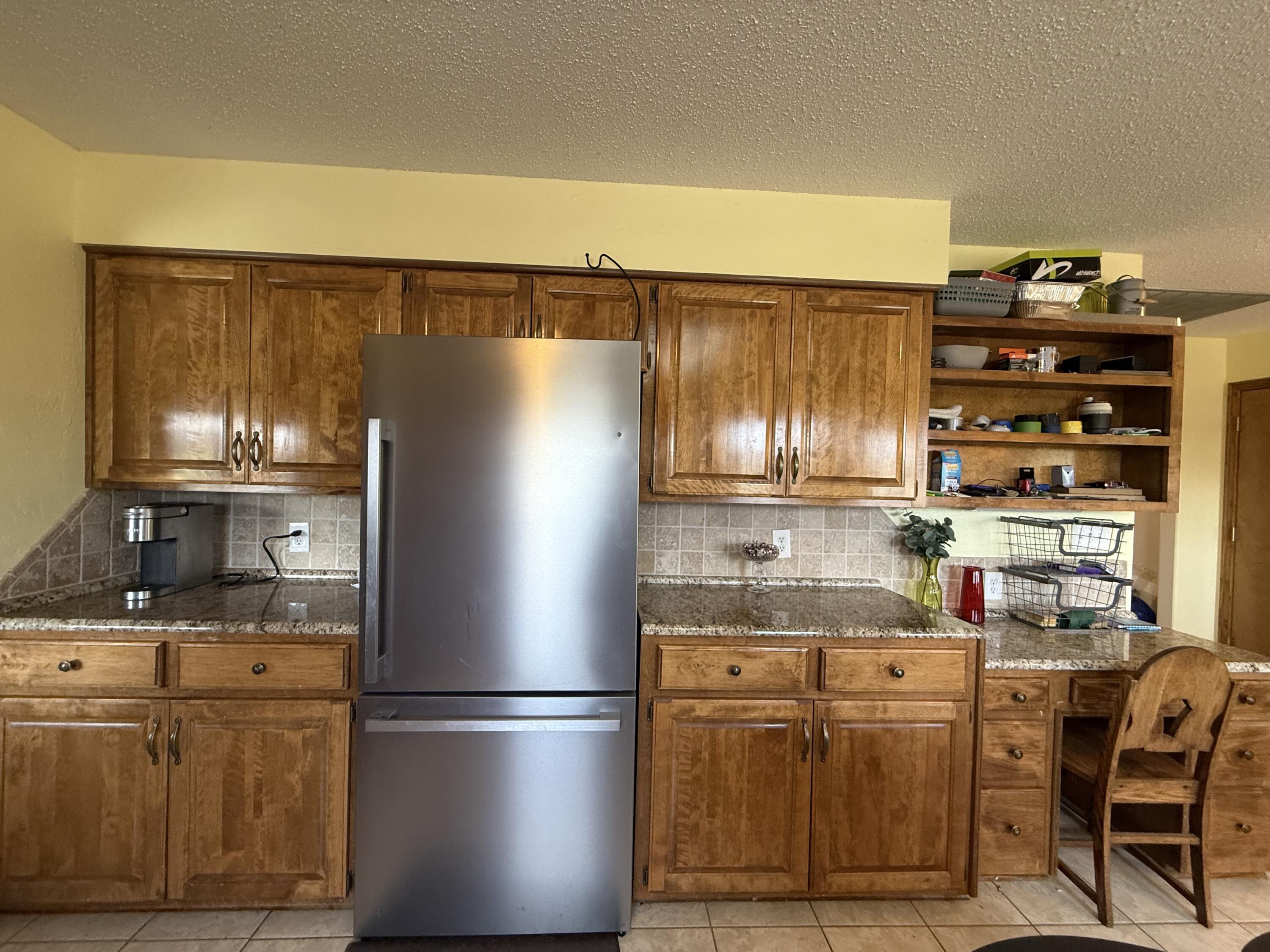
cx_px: 635
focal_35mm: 14
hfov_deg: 102.1
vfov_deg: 85.7
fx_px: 514
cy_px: 476
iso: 250
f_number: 2.2
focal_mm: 2.22
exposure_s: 1/120
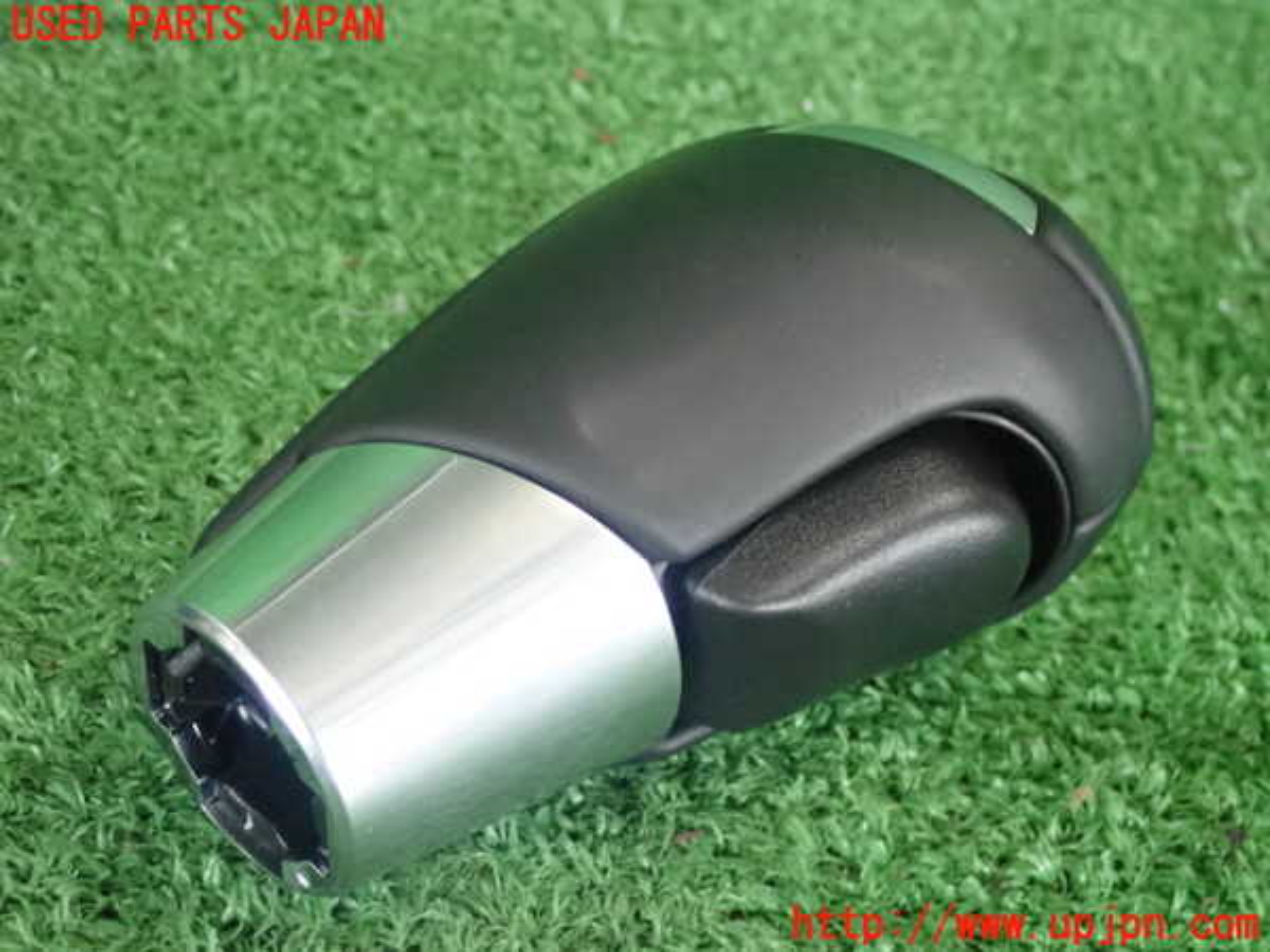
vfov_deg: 18.4
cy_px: 476
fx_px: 2935
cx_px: 635
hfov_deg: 24.4
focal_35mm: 80
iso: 2000
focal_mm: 14.41
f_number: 4.4
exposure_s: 1/80
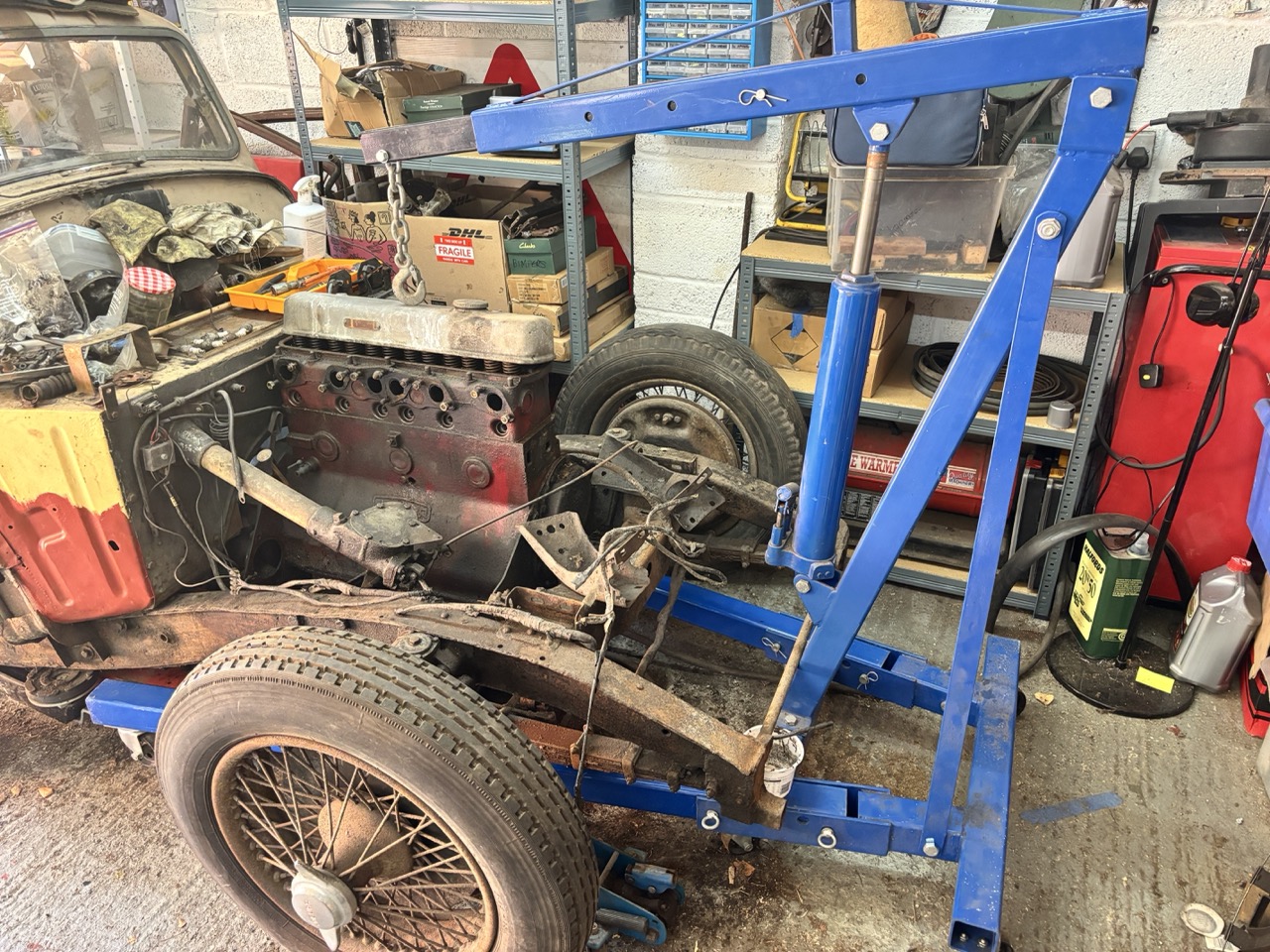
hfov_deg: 67.3
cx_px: 635
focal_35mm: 26
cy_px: 476
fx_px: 954
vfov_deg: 53.1
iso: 400
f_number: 1.6
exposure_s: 1/60
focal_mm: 5.96
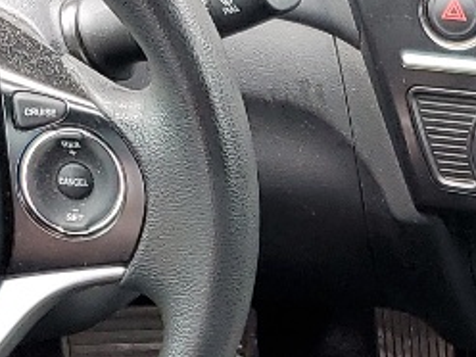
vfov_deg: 8.6
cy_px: 537
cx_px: 662
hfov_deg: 11.4
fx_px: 2310
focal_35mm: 168
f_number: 1.5
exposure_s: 1/60.2
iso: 51
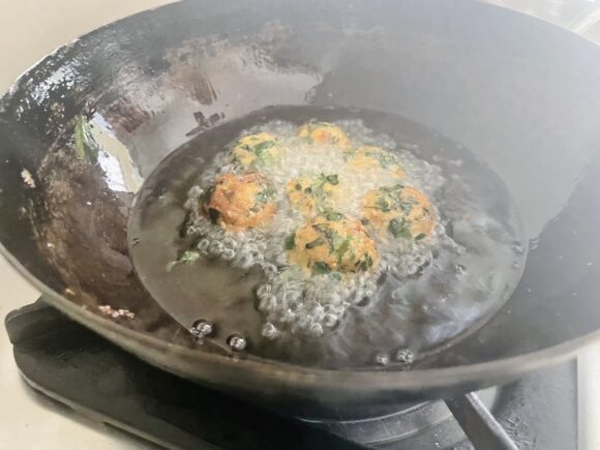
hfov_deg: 67.3
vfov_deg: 53.1
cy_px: 225
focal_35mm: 26
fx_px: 451
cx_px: 300
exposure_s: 1/30
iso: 640
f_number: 1.6
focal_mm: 4.2
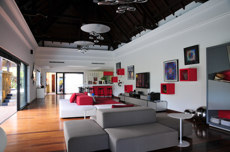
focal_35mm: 24
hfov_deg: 73.8
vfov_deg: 53.0
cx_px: 115
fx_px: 153
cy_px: 76
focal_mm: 16
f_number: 5.6
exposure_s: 1/40
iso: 200
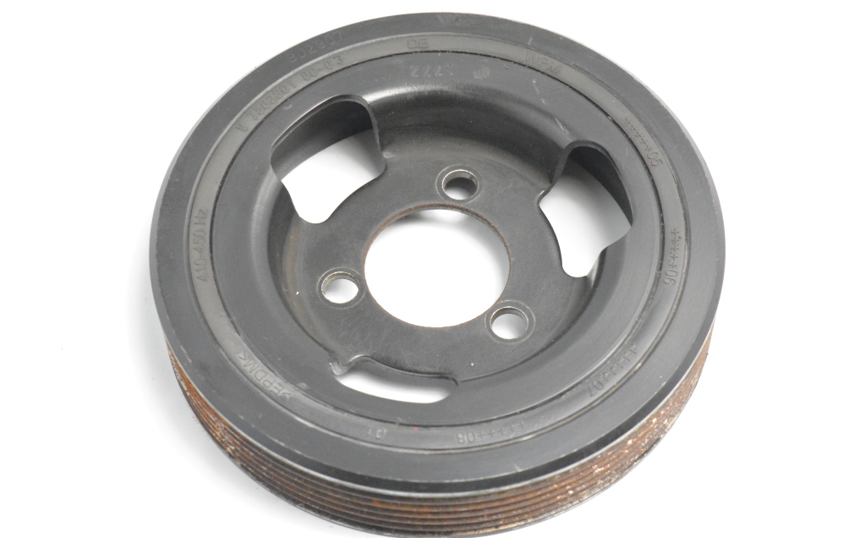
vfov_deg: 16.3
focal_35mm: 80
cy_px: 282
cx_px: 428
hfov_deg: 25.8
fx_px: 1875
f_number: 9
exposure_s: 1/320
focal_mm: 52
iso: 6400
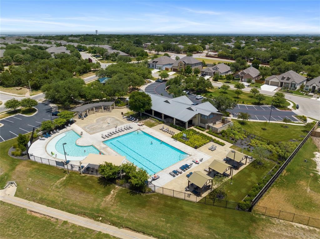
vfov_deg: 56.7
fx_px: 222
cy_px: 120
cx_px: 160
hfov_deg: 71.6
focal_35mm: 24
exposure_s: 1/1600
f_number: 4
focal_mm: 12.29
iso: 100
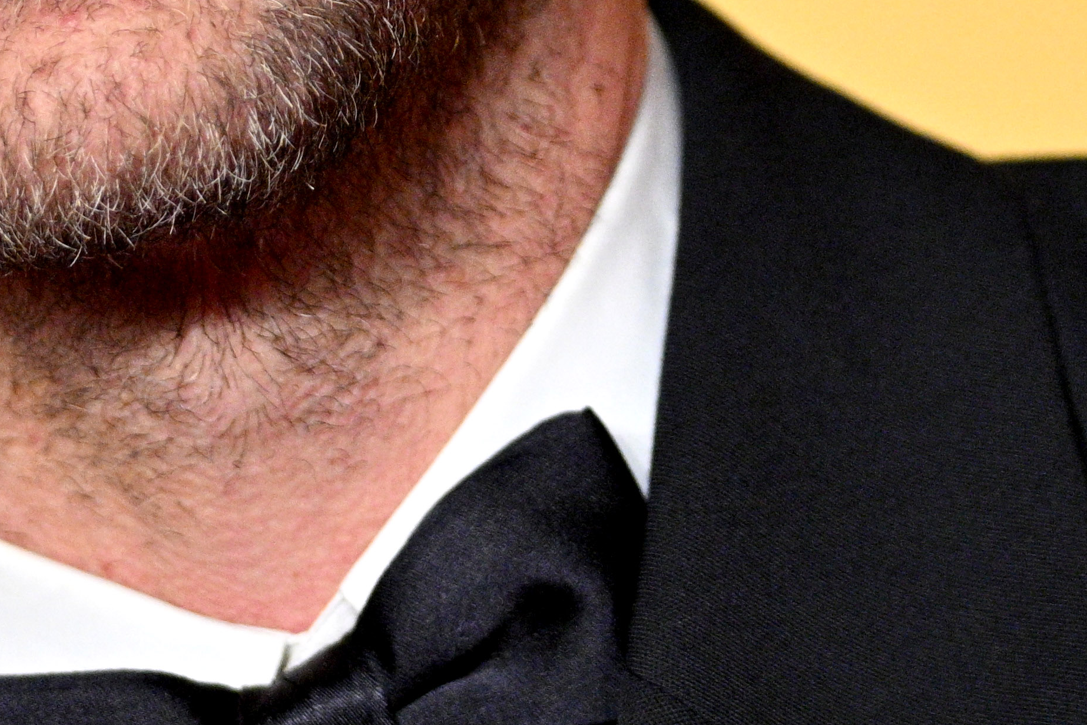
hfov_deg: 2.4
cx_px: 314
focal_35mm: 872
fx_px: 26330
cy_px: -272
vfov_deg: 1.6
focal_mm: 195
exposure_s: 1/1600
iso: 2500
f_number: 2.8
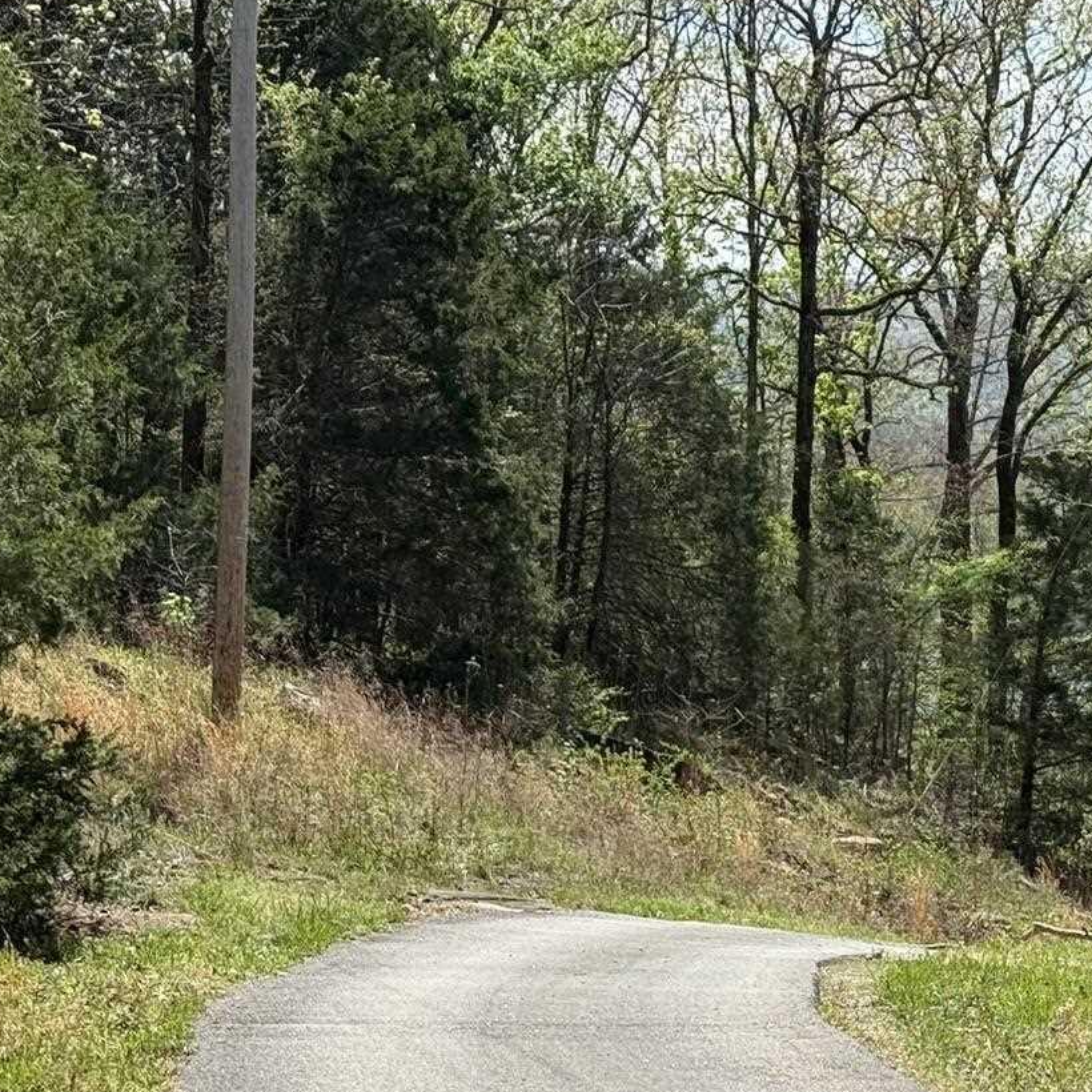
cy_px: 835
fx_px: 3783
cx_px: 1172
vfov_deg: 16.3
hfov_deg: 16.0
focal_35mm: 106
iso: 80
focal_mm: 6.76
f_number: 1.78
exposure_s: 1/4098
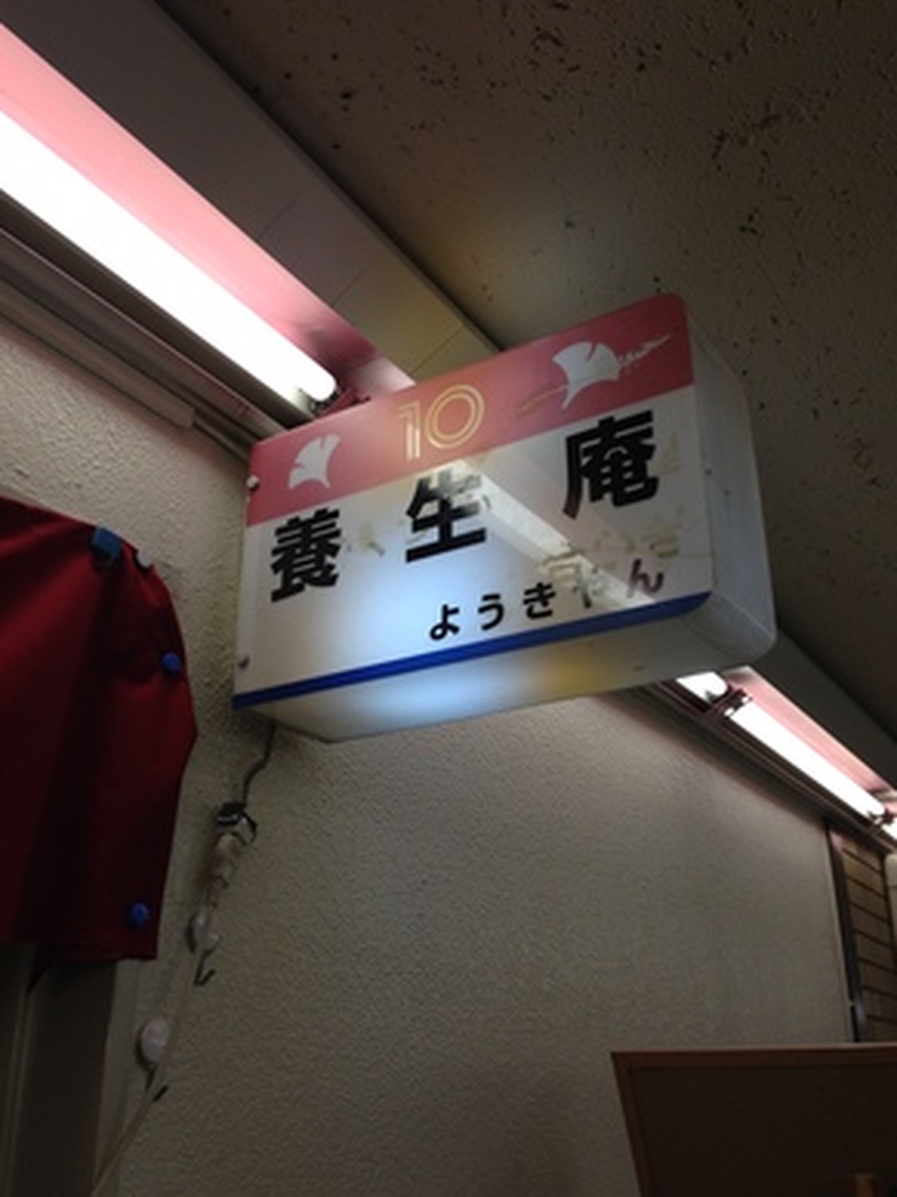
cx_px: 447
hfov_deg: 41.8
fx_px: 1175
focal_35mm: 34
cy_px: 598
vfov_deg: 54.0
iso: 64
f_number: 2.4
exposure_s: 1/120
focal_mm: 4.12
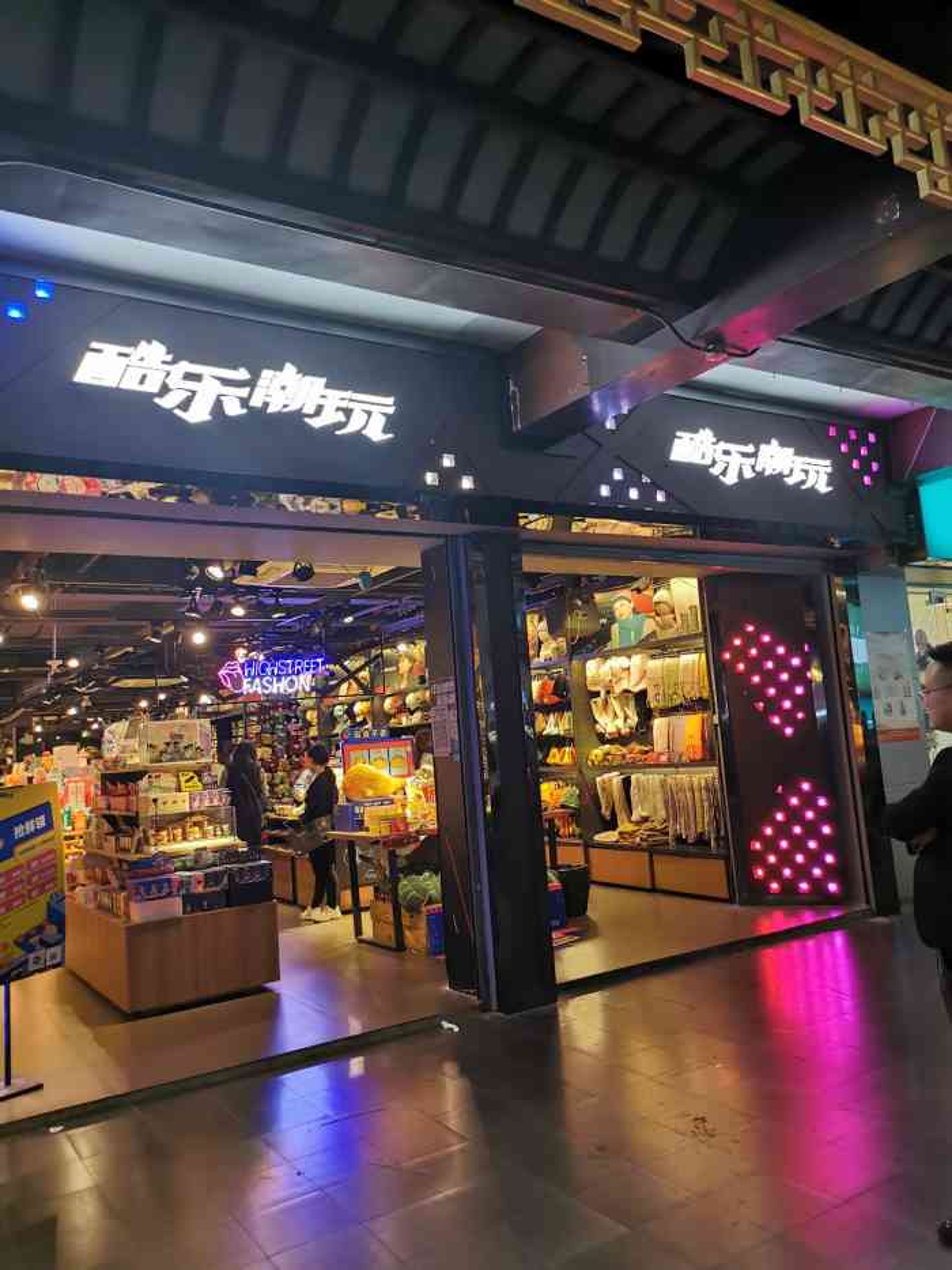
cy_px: 635
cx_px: 476
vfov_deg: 65.3
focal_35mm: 27
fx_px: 990
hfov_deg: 51.4
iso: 250
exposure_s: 1/100
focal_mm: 5.58
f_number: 1.8
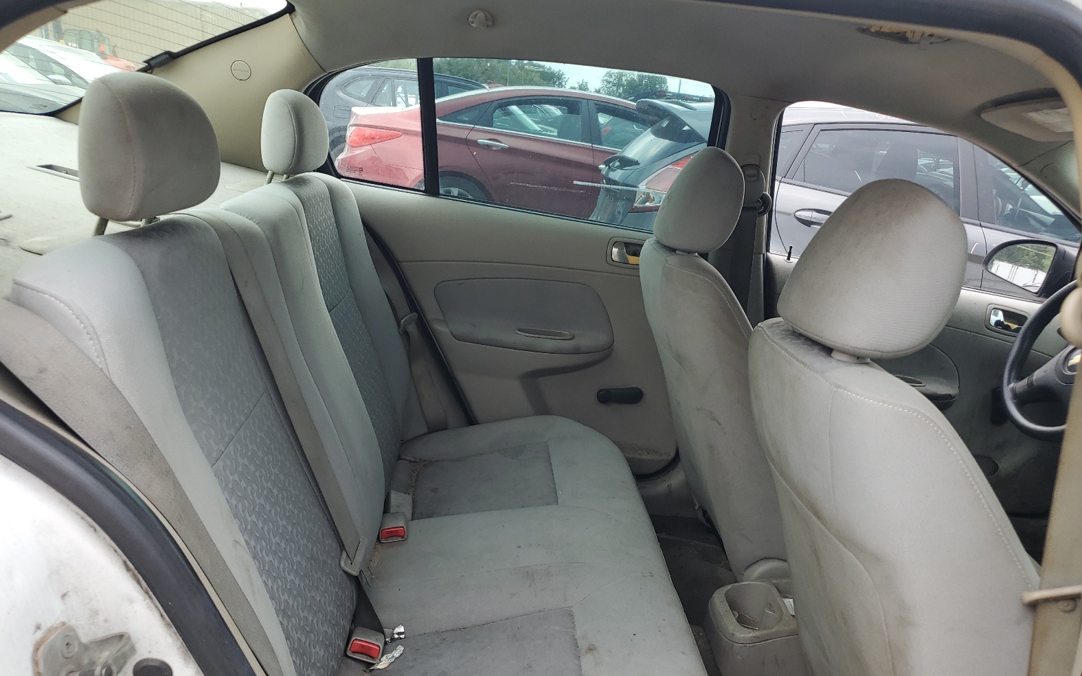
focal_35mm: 28
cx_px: 537
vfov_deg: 44.3
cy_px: 398
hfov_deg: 66.5
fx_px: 826
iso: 50
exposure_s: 1/278
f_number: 1.5
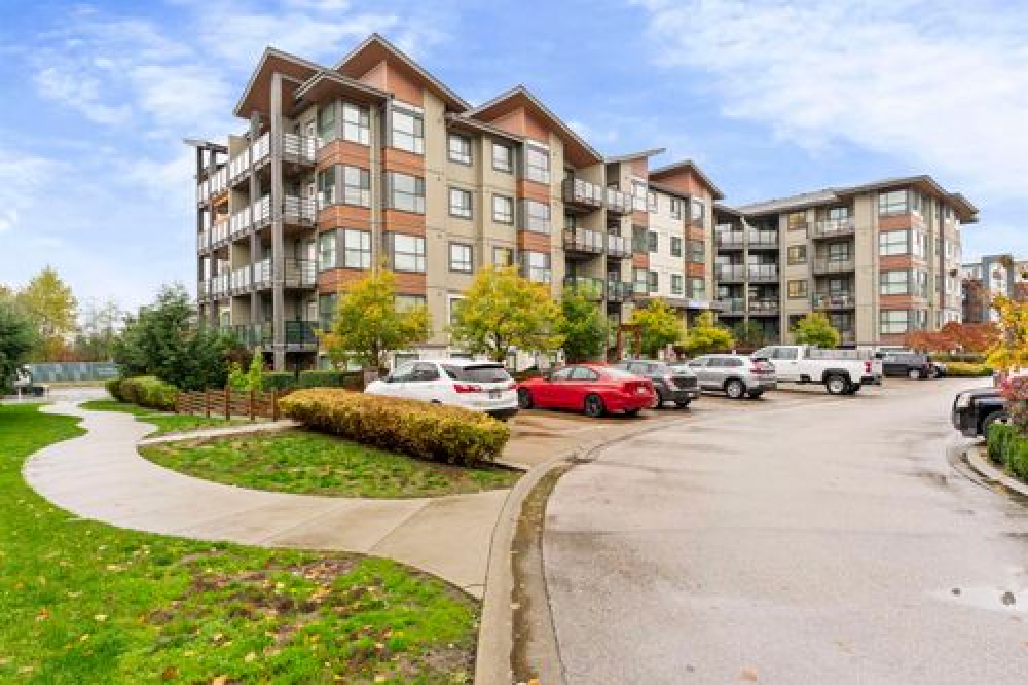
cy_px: 342
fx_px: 599
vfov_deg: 59.5
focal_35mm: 21
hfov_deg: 81.2
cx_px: 514
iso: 320
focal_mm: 21
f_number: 10
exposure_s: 1/10
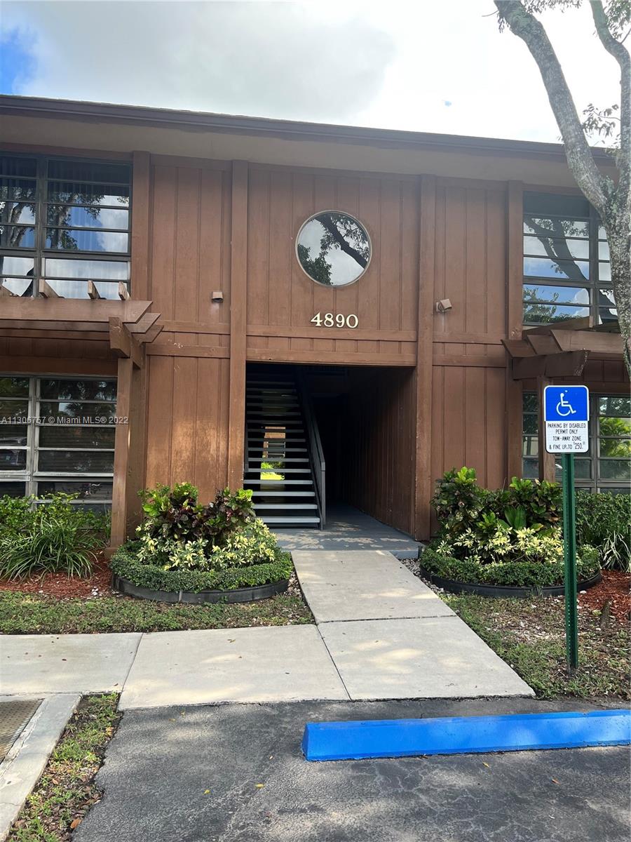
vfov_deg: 67.3
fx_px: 632
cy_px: 421
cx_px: 316
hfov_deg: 53.1
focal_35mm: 26
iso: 50
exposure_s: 1/625
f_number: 1.5
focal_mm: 5.7
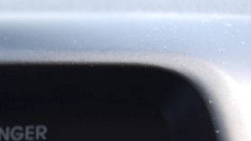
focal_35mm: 189
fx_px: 1258
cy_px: 136
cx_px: -123
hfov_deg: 11.0
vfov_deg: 6.4
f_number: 5.6
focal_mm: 38
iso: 200
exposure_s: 1/125
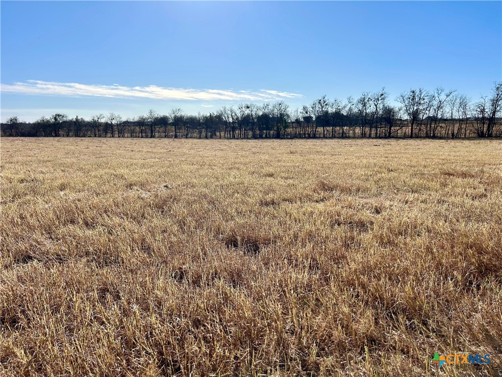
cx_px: 251
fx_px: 377
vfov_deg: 53.1
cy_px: 188
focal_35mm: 26
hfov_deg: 67.3
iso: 50
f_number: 1.5
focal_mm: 5.7
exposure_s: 1/6579
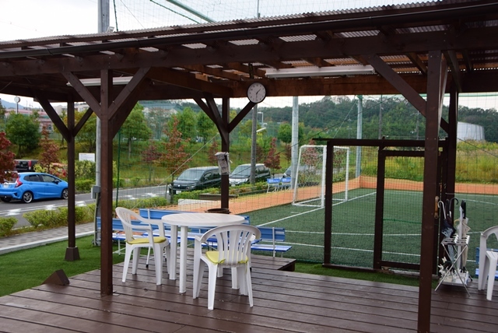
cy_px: 166
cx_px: 249
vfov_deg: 36.9
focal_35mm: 36
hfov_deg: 53.1
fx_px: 498
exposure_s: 1/250
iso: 200
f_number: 4.5
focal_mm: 24
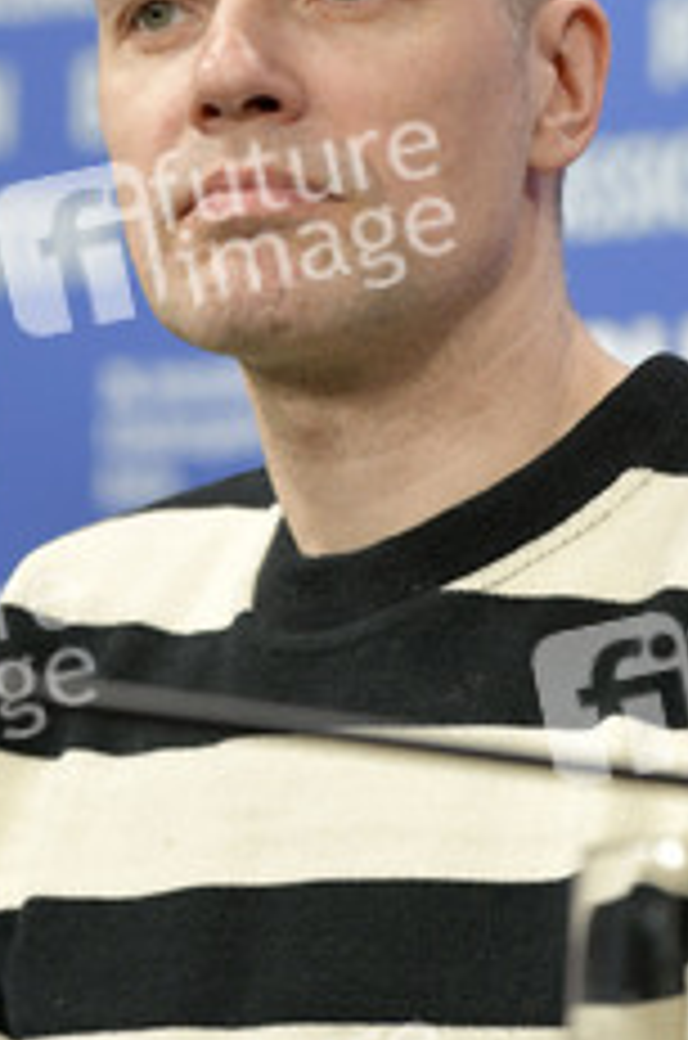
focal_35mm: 347
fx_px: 9992
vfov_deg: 6.0
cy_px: 455
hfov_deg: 3.9
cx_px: 355
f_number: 5.6
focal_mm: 200
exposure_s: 1/200
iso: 2500
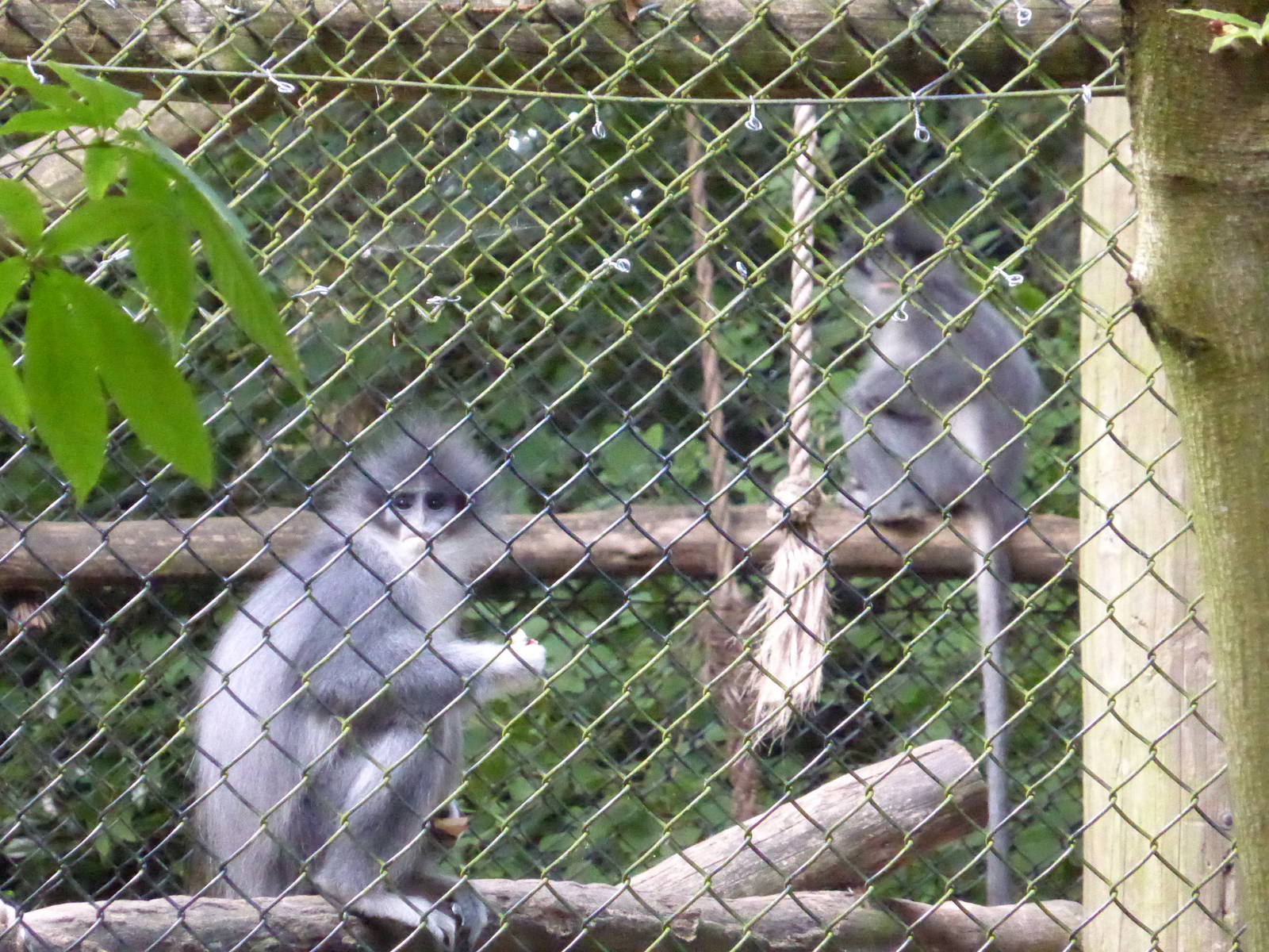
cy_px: 476
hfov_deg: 4.7
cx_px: 634
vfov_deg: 3.5
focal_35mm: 425
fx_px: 15580
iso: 3200
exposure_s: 1/100
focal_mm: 68.9
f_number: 5.9
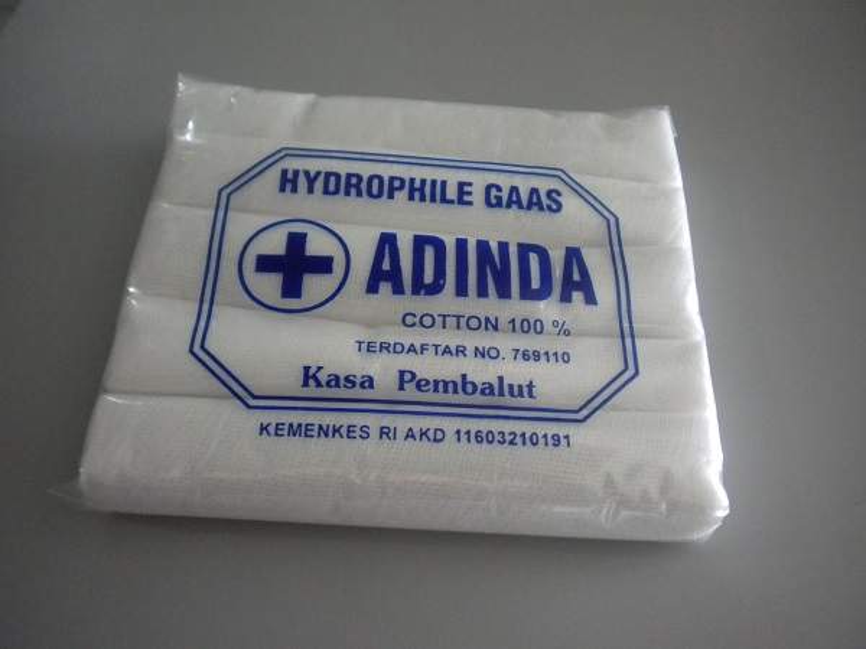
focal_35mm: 35
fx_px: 876
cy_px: 324
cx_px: 433
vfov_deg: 40.7
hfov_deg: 52.6
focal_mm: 6.3
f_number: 3.1
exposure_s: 1/39.1
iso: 400
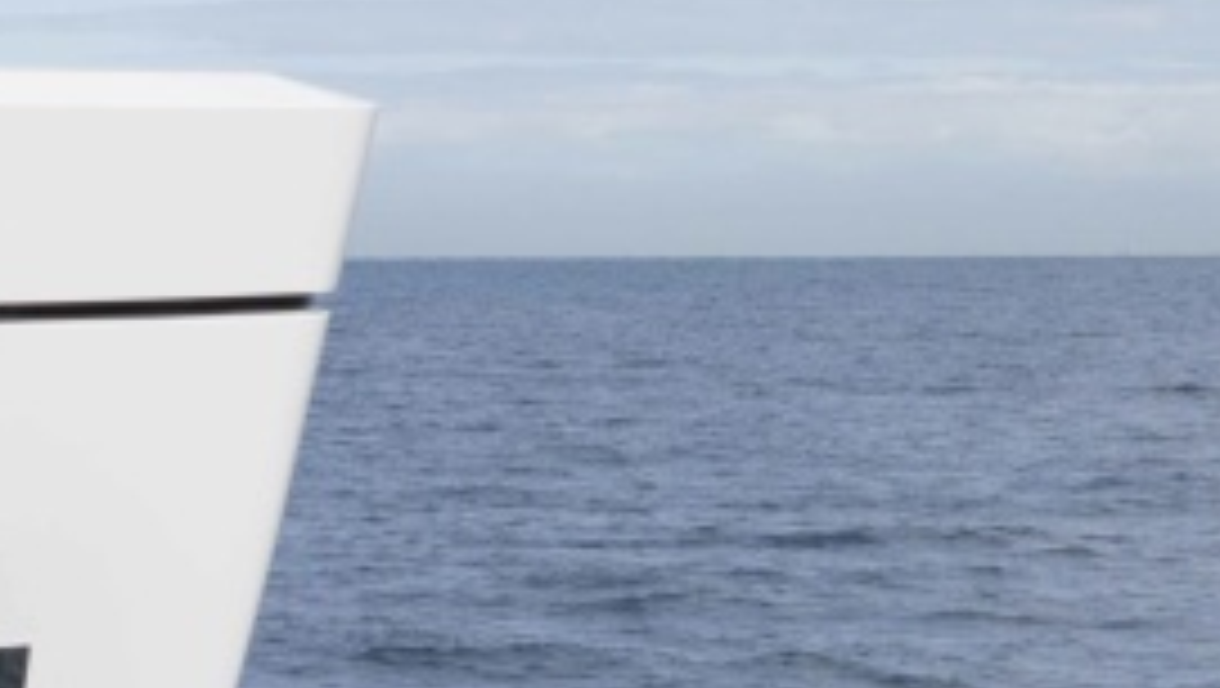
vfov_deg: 7.0
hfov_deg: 10.3
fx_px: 5601
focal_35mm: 173
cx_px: -1976
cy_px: 569
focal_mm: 14.45
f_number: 2
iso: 100
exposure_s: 1/200
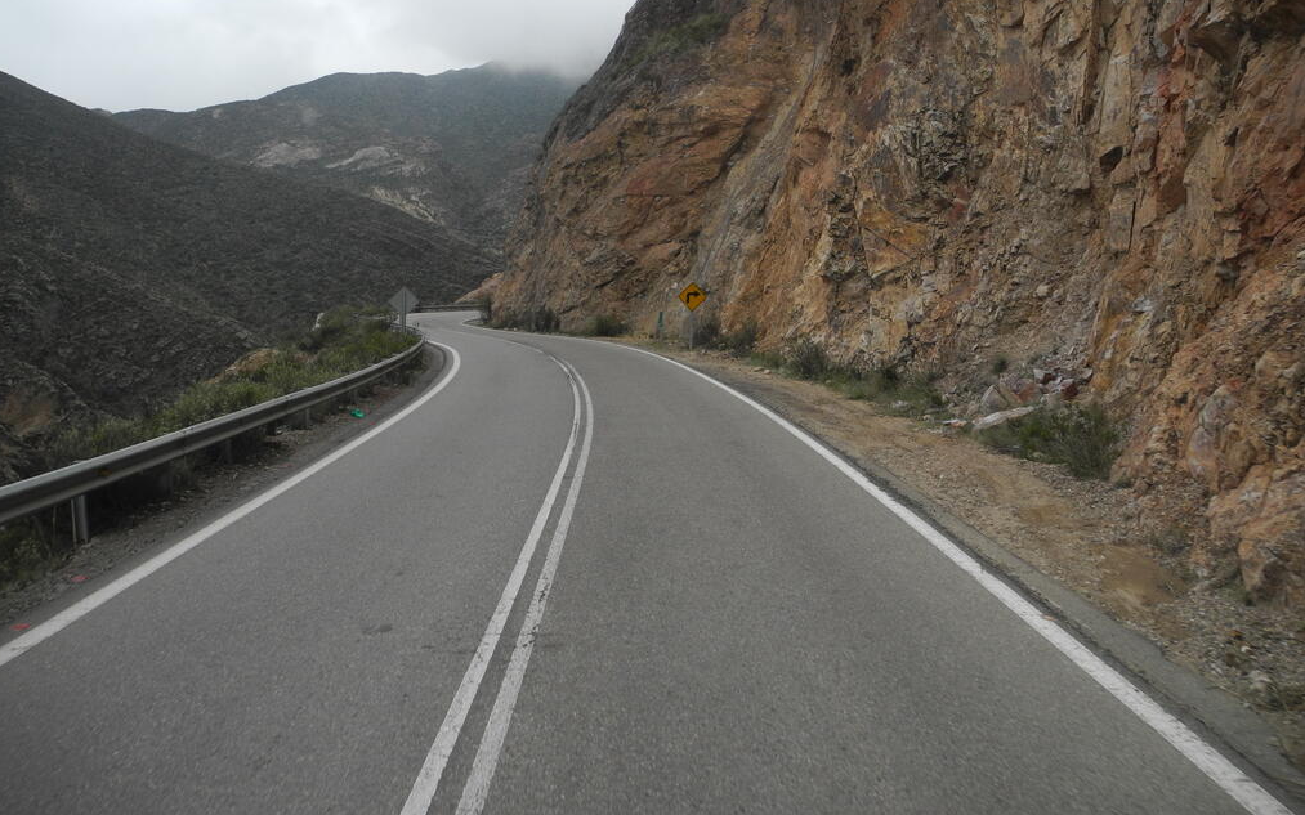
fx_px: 1067
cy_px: 342
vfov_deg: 41.7
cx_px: 648
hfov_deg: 62.9
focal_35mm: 30
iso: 100
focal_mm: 6
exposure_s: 1/320
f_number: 2.8
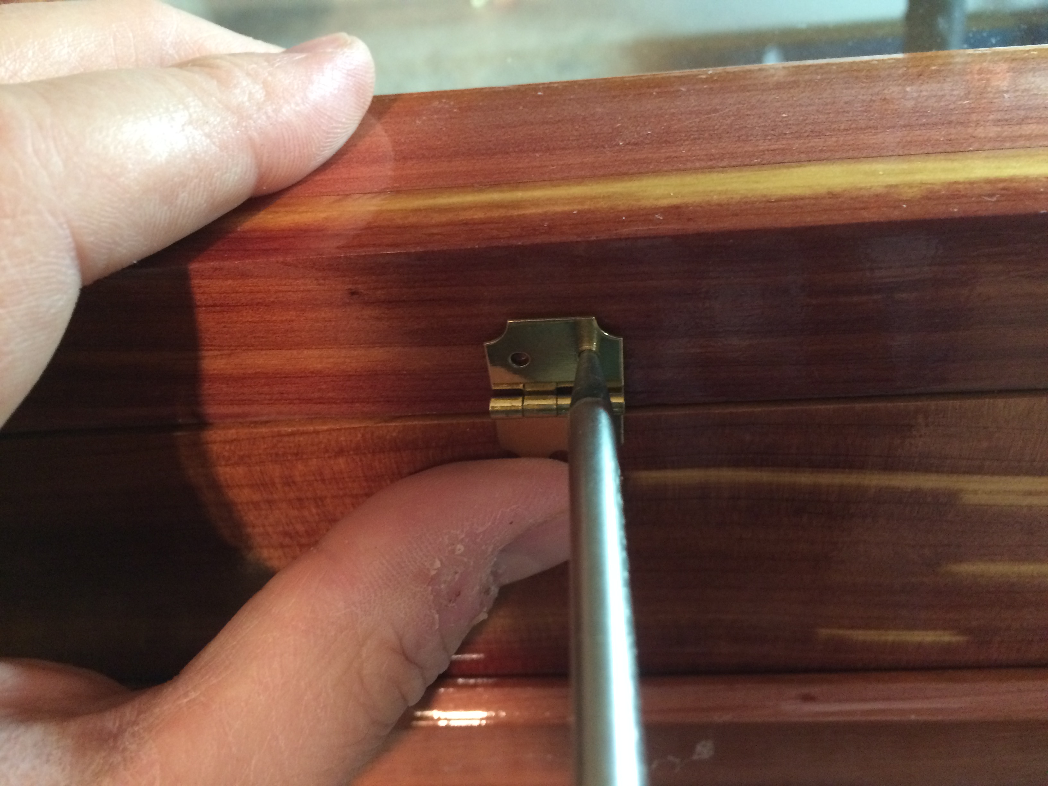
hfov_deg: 61.7
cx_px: 524
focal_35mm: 29
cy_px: 393
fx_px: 878
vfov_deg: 48.2
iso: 320
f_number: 2.2
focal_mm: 4.15
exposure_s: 1/17
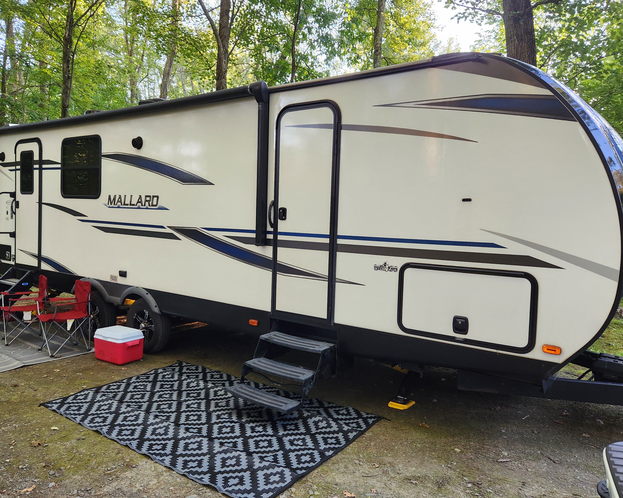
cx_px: 289
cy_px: 245
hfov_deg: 66.0
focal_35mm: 26
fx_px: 479
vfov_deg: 54.9
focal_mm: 5.4
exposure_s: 1/180
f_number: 1.8
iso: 125
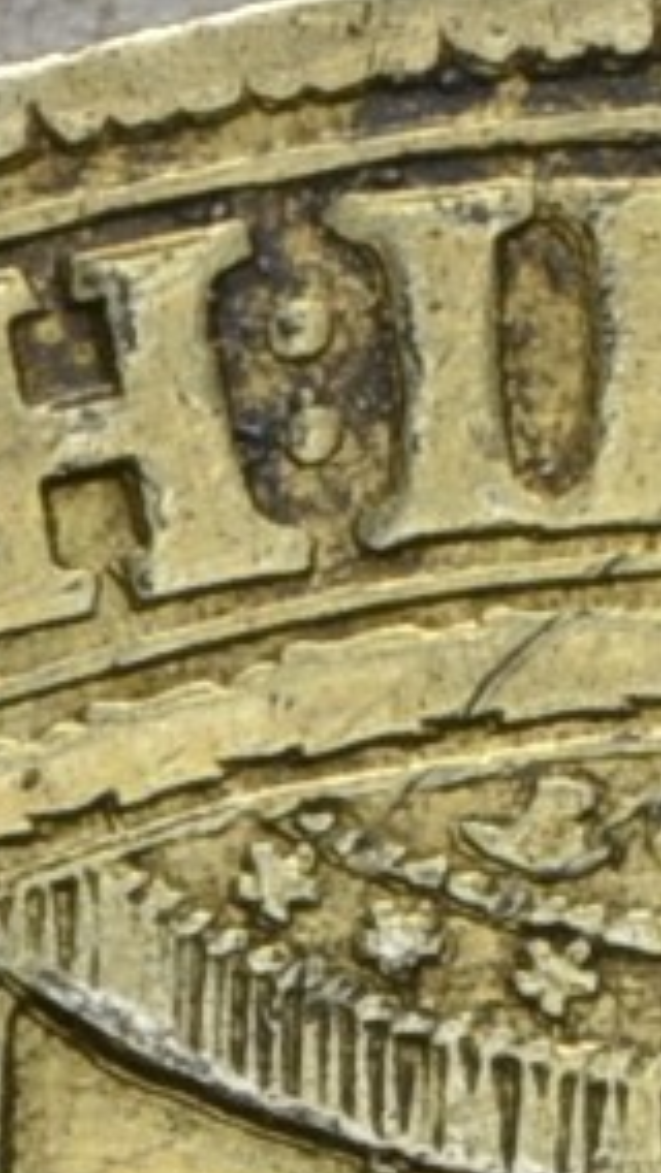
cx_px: 1462
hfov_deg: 1.9
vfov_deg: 3.3
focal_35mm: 652
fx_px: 20292
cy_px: 3085
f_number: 14
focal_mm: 48
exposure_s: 1/250
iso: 400
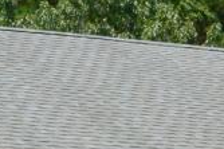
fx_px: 1287
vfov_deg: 6.6
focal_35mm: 207
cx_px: -27
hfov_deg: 9.8
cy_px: 191
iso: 320
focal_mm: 20
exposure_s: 1/500
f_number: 11
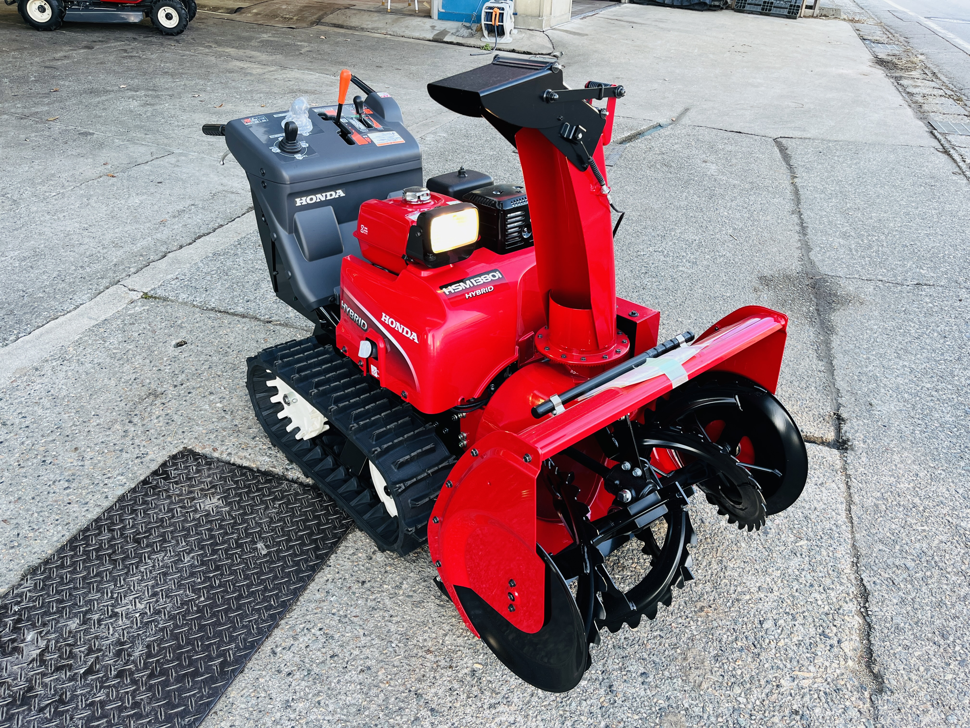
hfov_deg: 67.3
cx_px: 485
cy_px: 364
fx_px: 729
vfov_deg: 53.1
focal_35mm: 26
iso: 64
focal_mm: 5.1
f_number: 1.6
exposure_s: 1/121
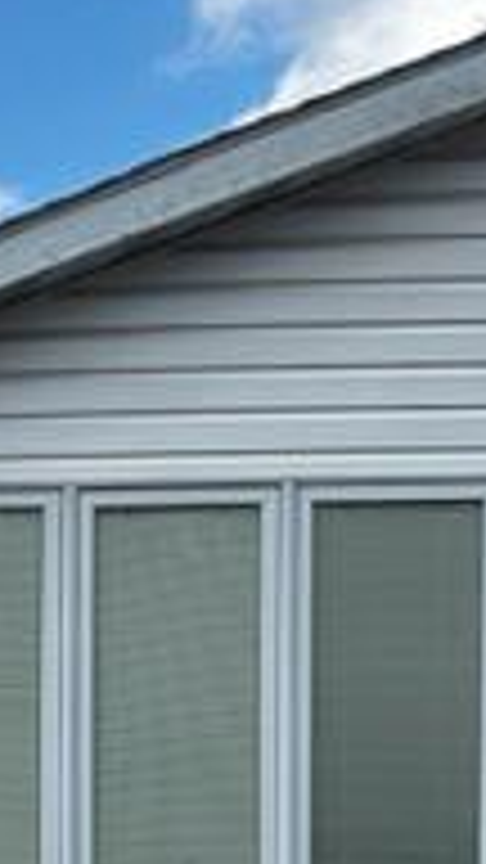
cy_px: 810
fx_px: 1993
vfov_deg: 23.7
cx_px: -482
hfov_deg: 12.3
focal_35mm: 87
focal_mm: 6.86
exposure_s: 1/2299
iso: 80
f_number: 1.78
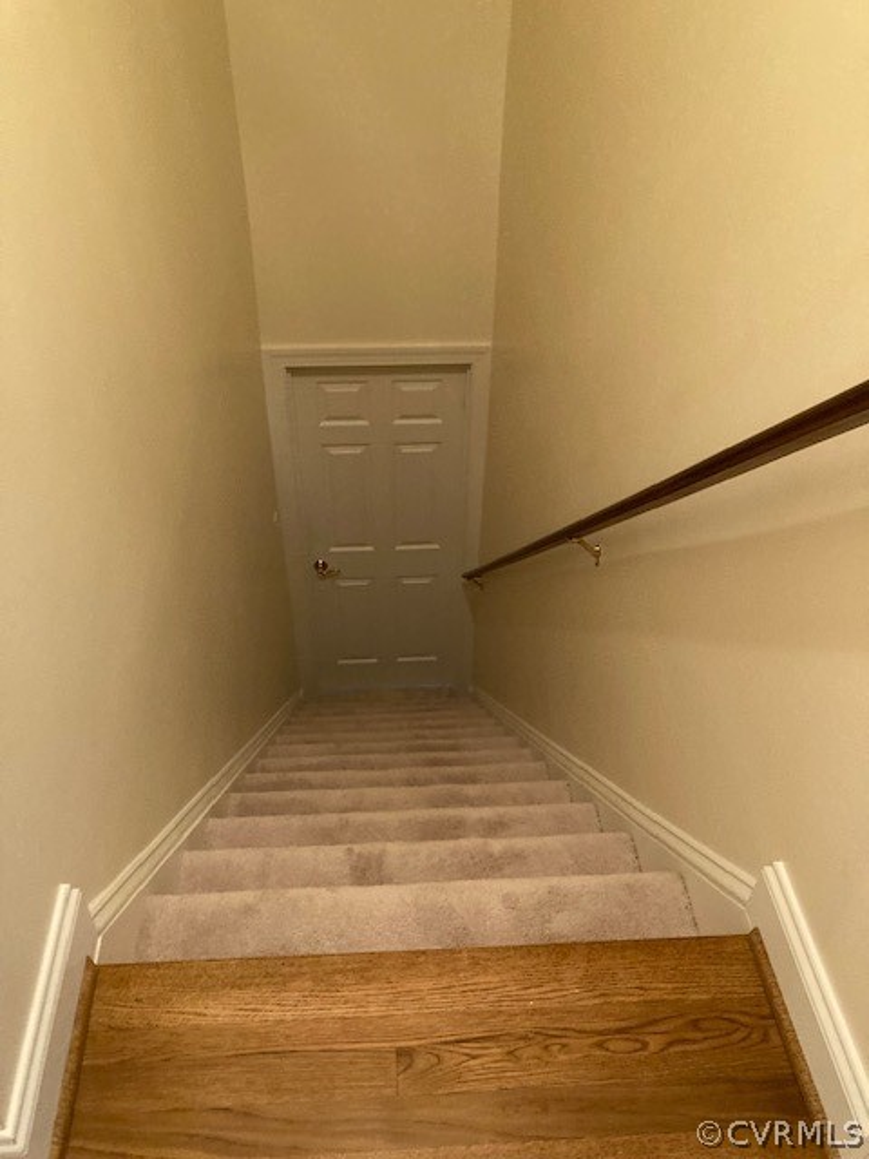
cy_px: 580
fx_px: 937
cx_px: 434
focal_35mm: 28
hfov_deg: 49.7
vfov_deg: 63.4
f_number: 1.8
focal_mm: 3.99
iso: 400
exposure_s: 1/30
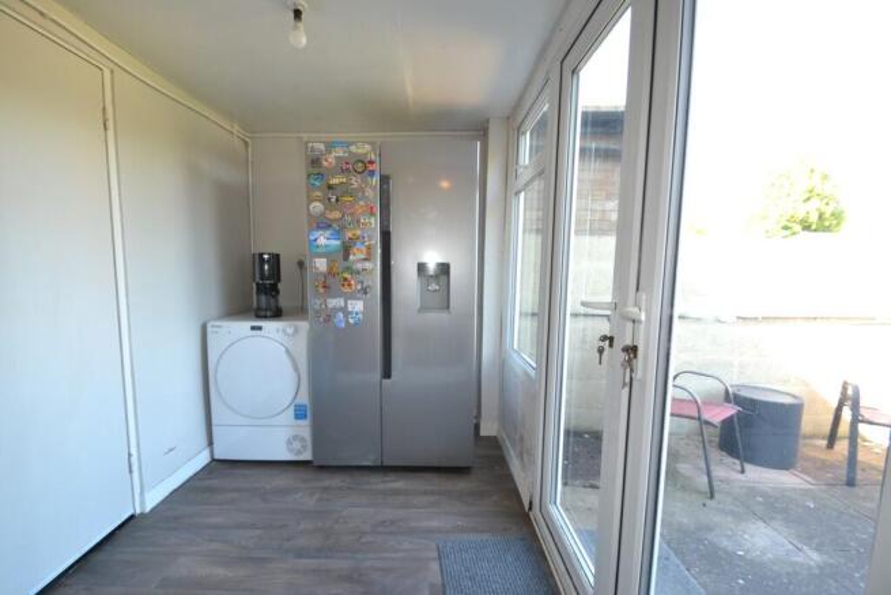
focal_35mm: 15
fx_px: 371
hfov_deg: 100.4
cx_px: 446
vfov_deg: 77.4
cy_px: 298
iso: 400
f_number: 4
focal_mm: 10
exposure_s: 1/80
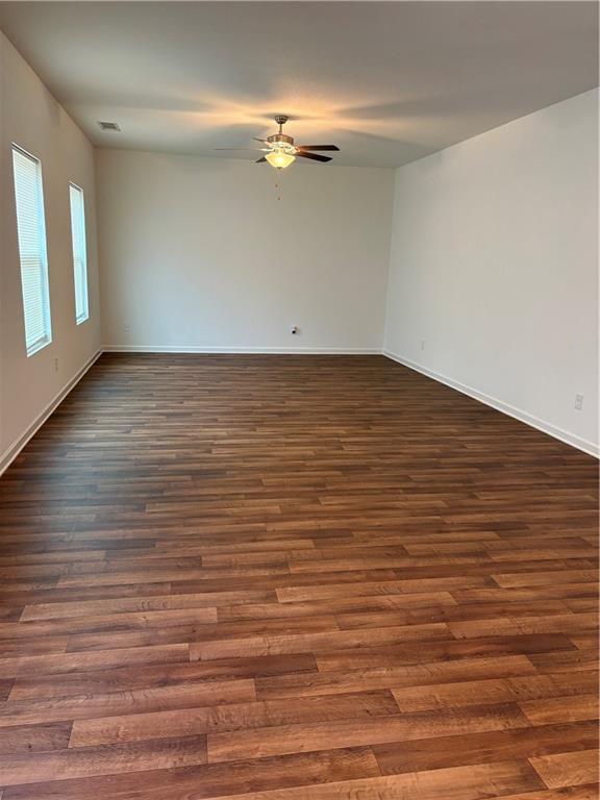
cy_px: 400
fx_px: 601
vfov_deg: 67.3
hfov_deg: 53.1
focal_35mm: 26
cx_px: 300
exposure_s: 1/60
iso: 200
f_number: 1.6
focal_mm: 5.96
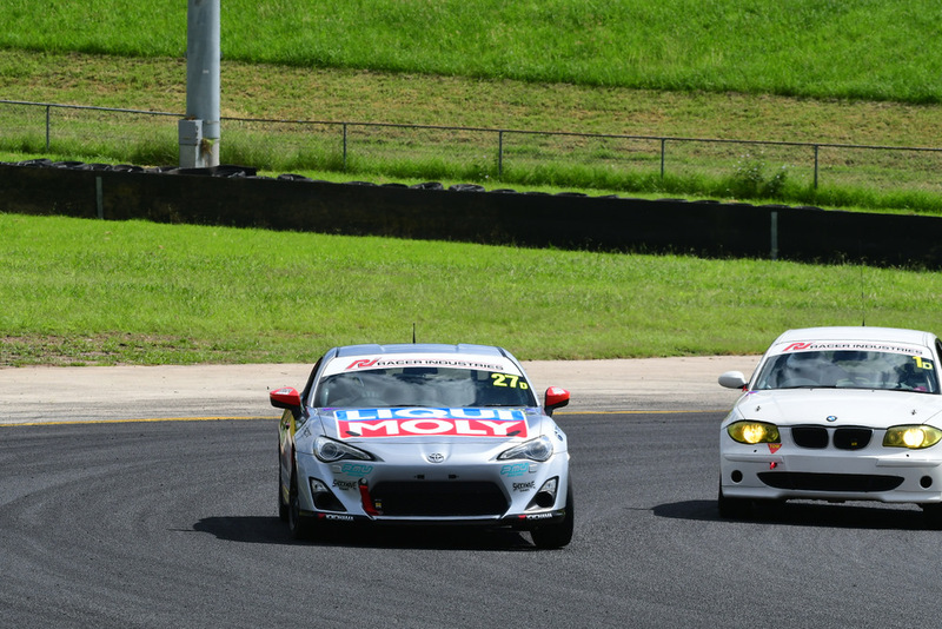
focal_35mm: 300
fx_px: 7852
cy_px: 314
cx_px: 471
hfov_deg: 6.9
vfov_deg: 4.6
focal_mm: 200
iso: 400
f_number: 11
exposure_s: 1/640
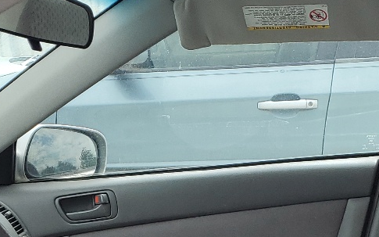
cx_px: 188
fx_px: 940
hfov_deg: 22.8
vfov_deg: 12.9
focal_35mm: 91
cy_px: 437
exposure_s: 1/667
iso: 50
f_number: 1.5
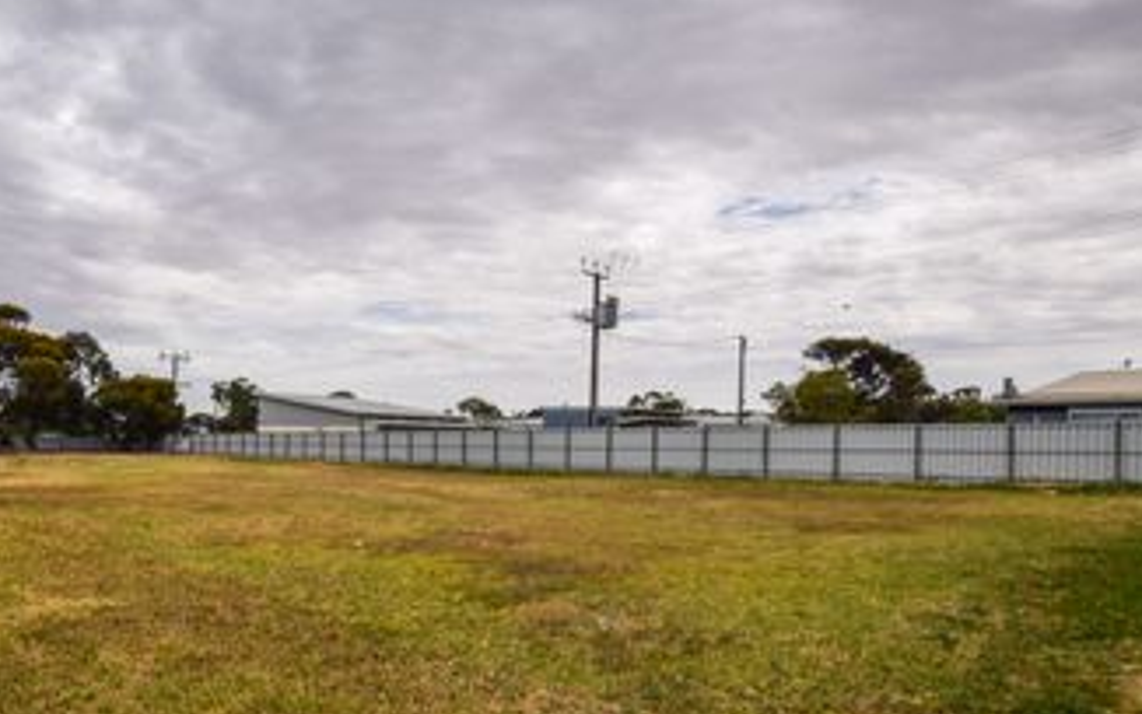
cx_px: 361
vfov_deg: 54.4
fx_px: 685
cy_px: 450
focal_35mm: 22
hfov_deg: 76.5
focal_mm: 10
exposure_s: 1/200
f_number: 11
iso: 100
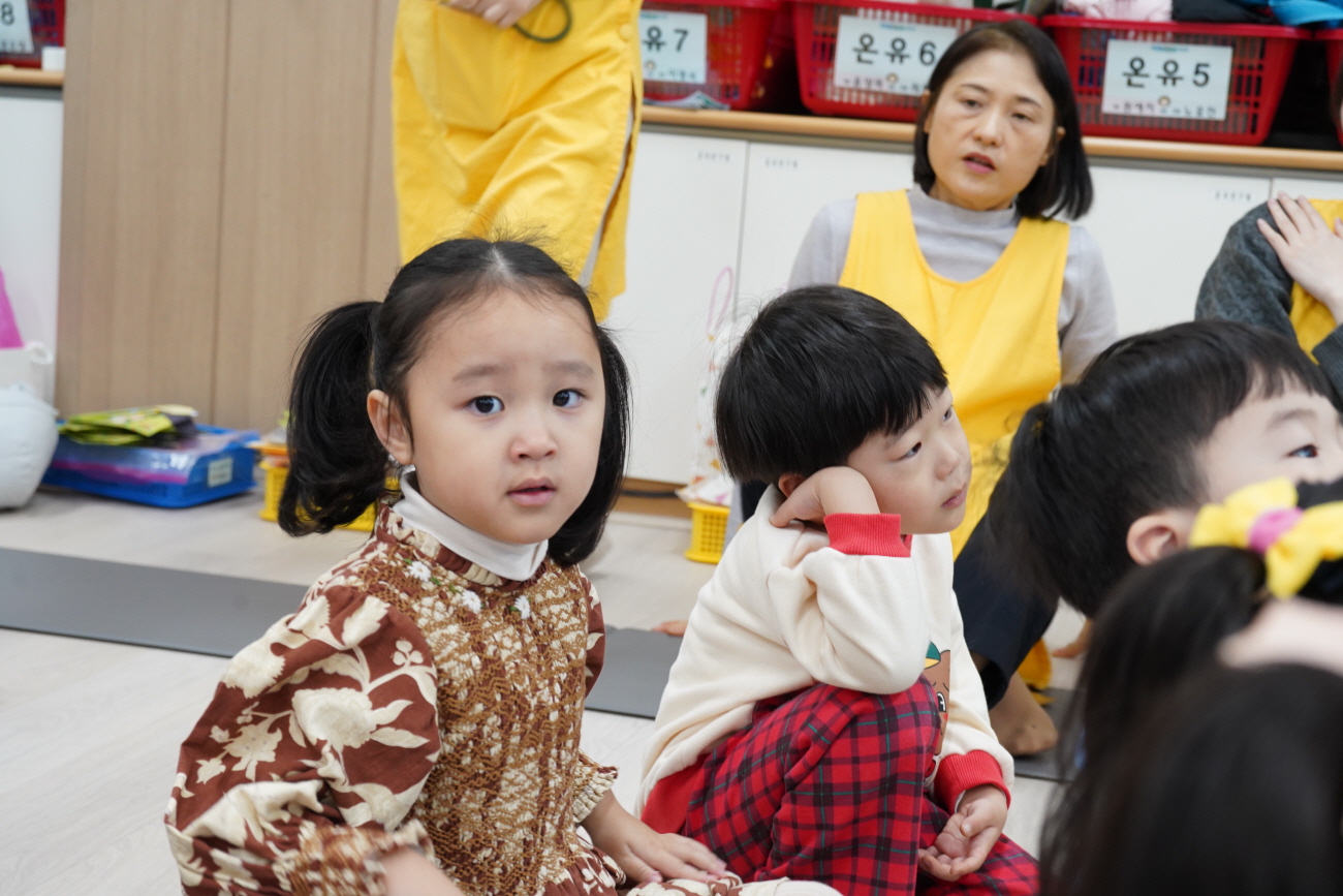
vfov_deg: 22.6
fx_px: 2238
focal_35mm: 60
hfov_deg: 33.4
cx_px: 672
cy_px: 448
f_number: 7.1
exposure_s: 1/50
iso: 2500
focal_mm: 60
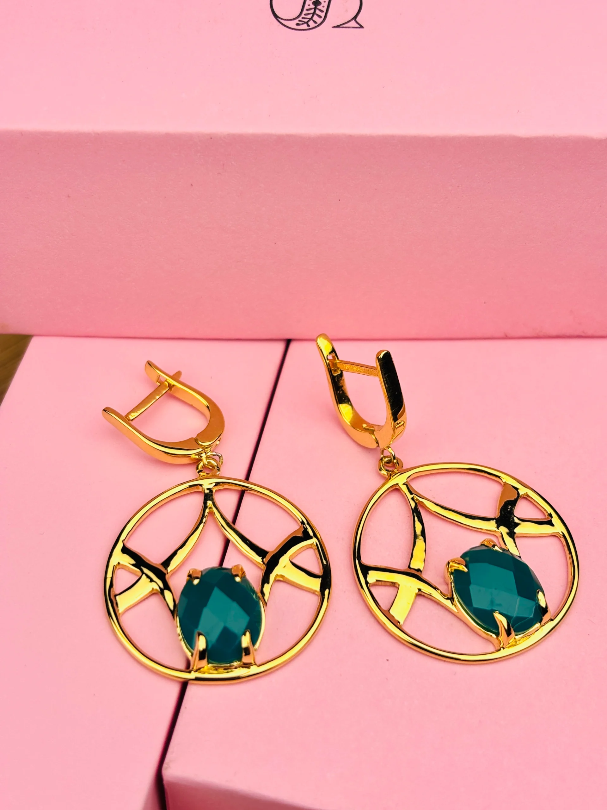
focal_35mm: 52
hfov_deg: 28.0
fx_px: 1216
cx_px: 304
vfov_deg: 36.8
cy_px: 405
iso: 32
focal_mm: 5.96
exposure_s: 1/1058
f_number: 1.6
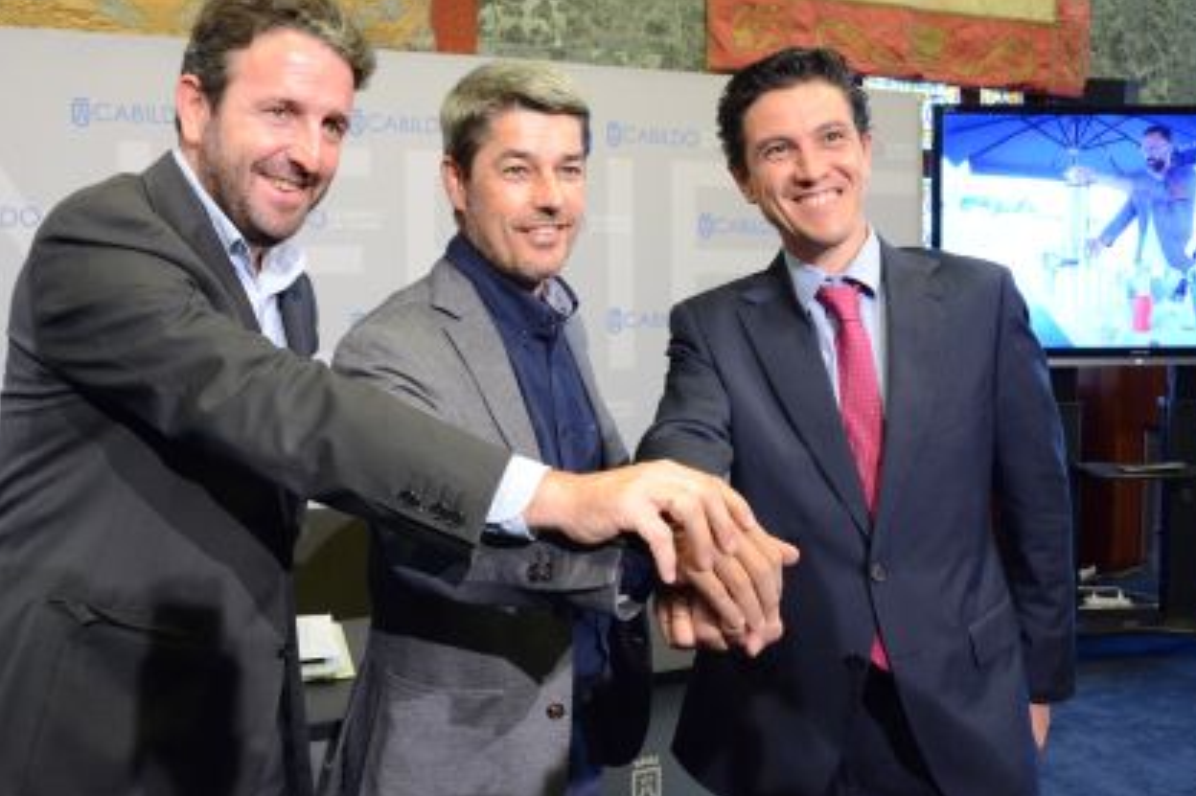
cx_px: 578
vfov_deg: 36.8
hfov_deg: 53.1
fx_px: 1195
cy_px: 366
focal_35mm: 36
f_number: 5.6
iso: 2800
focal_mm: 20
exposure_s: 1/30
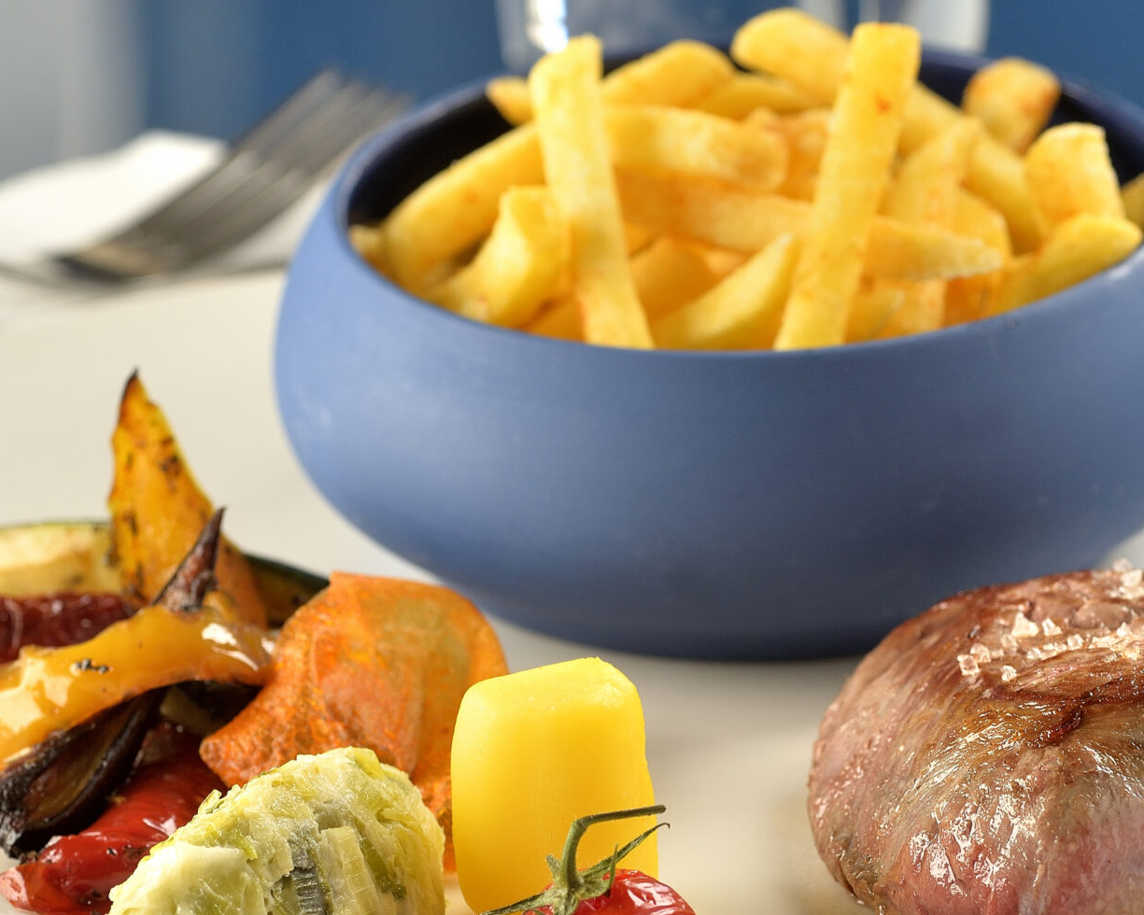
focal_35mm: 206
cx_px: 639
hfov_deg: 9.4
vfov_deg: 7.5
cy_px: 509
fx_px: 6975
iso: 400
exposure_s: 1/30
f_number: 9.5
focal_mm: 105
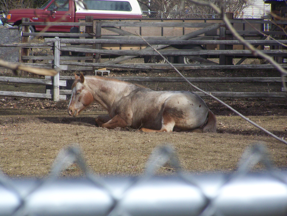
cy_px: 108
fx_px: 2222
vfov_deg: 5.5
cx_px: 144
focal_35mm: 268
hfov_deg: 7.4
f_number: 5
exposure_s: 1/800
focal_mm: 44.4
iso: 160
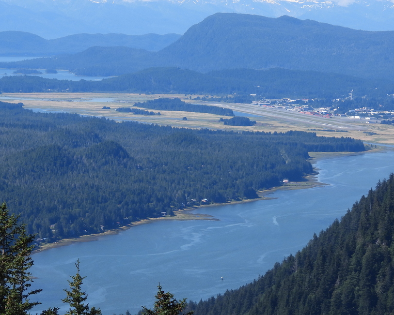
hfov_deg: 10.0
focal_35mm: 192
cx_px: 97
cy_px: 122
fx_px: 2240
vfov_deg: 8.1
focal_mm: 22.3
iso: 100
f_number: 4
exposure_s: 1/800
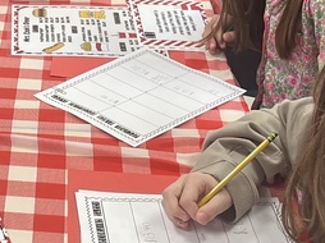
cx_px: -27
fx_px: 985
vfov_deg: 13.9
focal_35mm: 105
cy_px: 12
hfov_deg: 18.1
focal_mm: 5.1
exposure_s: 1/120
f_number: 1.6
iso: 100
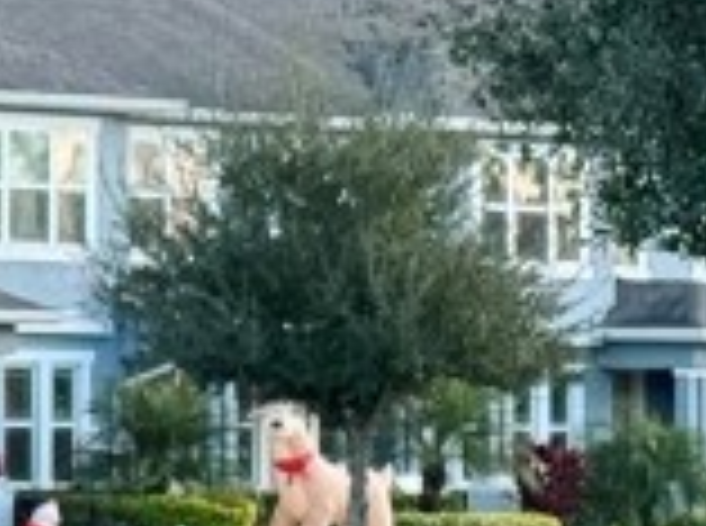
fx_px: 6389
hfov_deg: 6.1
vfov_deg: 4.7
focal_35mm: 314
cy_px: 144
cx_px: -746
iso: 64
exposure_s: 1/658
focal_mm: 6.76
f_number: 1.78
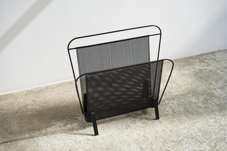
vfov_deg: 24.6
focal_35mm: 55
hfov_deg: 36.2
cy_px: 76
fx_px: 347
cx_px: 114
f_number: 3.5
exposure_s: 1/40
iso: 100
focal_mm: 55
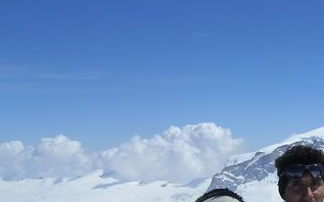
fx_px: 680
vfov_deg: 16.6
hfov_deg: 26.0
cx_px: 284
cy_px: 202
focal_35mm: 77
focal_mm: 5.6
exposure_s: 1/1152
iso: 50
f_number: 4.8
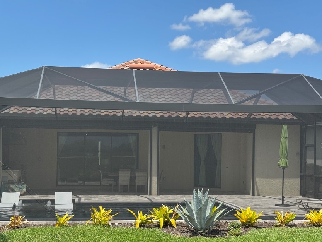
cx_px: 160
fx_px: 549
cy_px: 145
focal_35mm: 59
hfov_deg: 32.7
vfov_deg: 24.8
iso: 64
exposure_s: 1/2717
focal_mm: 6.76
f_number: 1.78
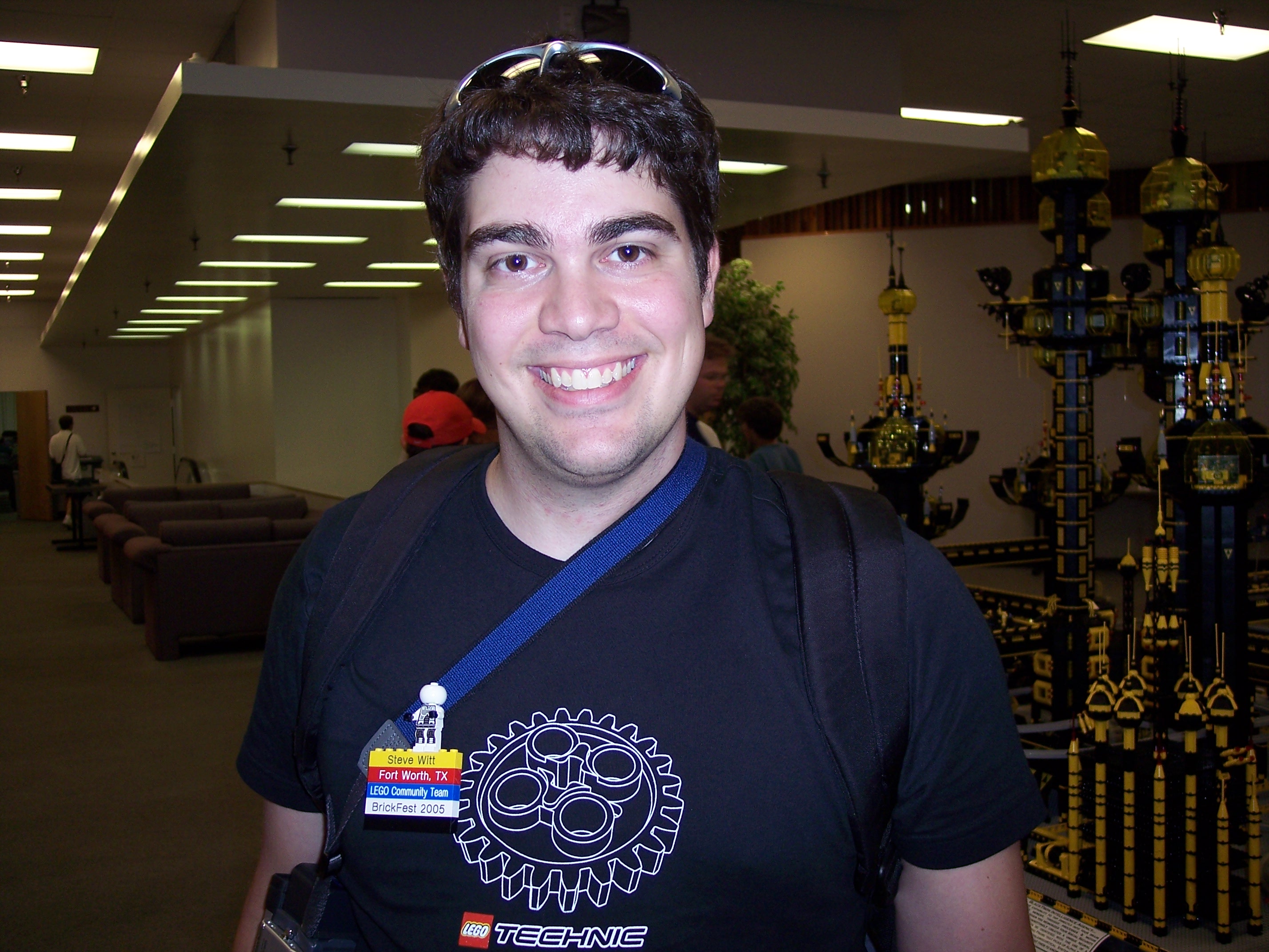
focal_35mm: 39
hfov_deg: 47.9
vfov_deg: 36.8
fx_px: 1430
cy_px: 476
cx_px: 634
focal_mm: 8
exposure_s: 1/60
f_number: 2.8
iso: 100
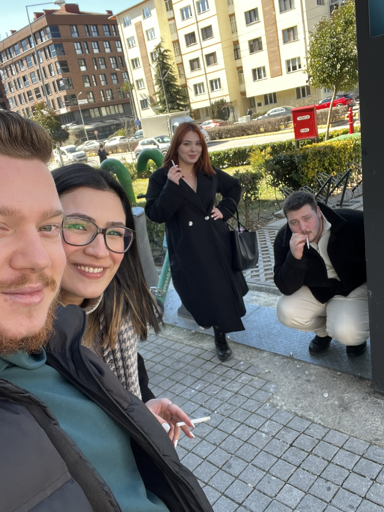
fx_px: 444
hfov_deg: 46.8
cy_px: 256
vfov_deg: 60.0
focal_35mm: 30
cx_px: 192
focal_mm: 2.71
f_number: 2.2
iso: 40
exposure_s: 1/121
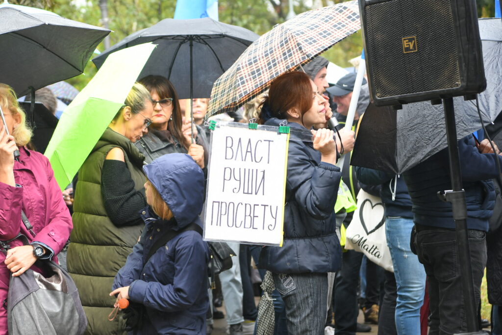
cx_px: 251
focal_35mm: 105
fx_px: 1464
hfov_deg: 19.5
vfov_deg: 13.0
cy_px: 168
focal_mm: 70
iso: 400
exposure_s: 1/320
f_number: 4
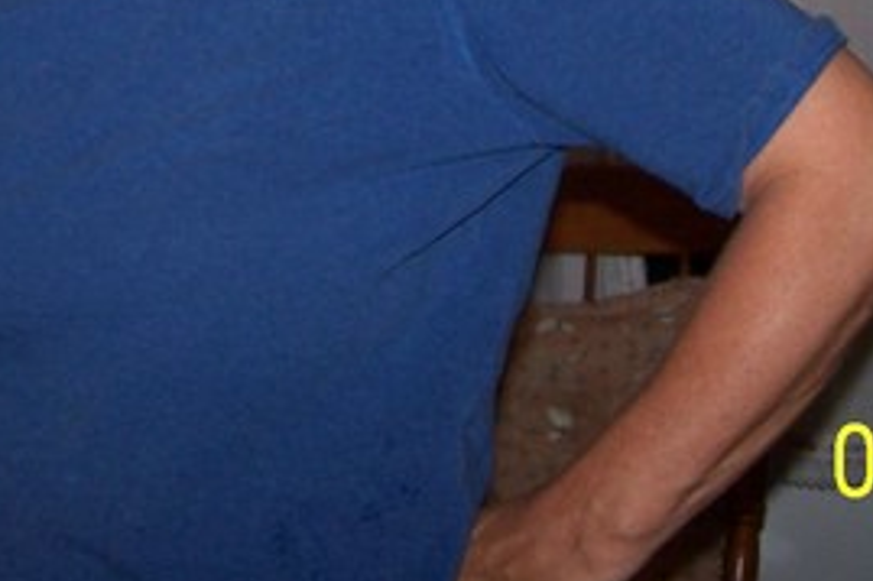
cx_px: 321
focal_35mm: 103
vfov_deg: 12.8
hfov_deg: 19.8
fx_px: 2496
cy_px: -177
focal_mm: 6.3
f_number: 2.8
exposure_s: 1/60
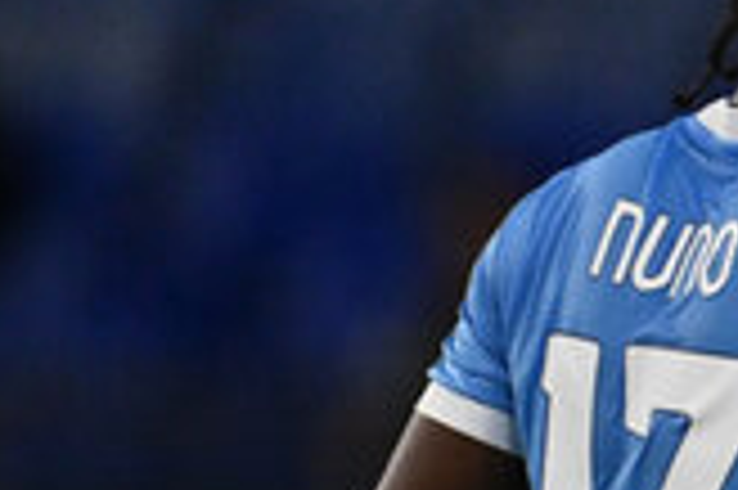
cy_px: 1115
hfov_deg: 0.6
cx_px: 1714
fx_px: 71698
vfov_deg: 0.4
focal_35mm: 3501
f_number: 4
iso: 2500
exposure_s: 1/2000
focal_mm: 560
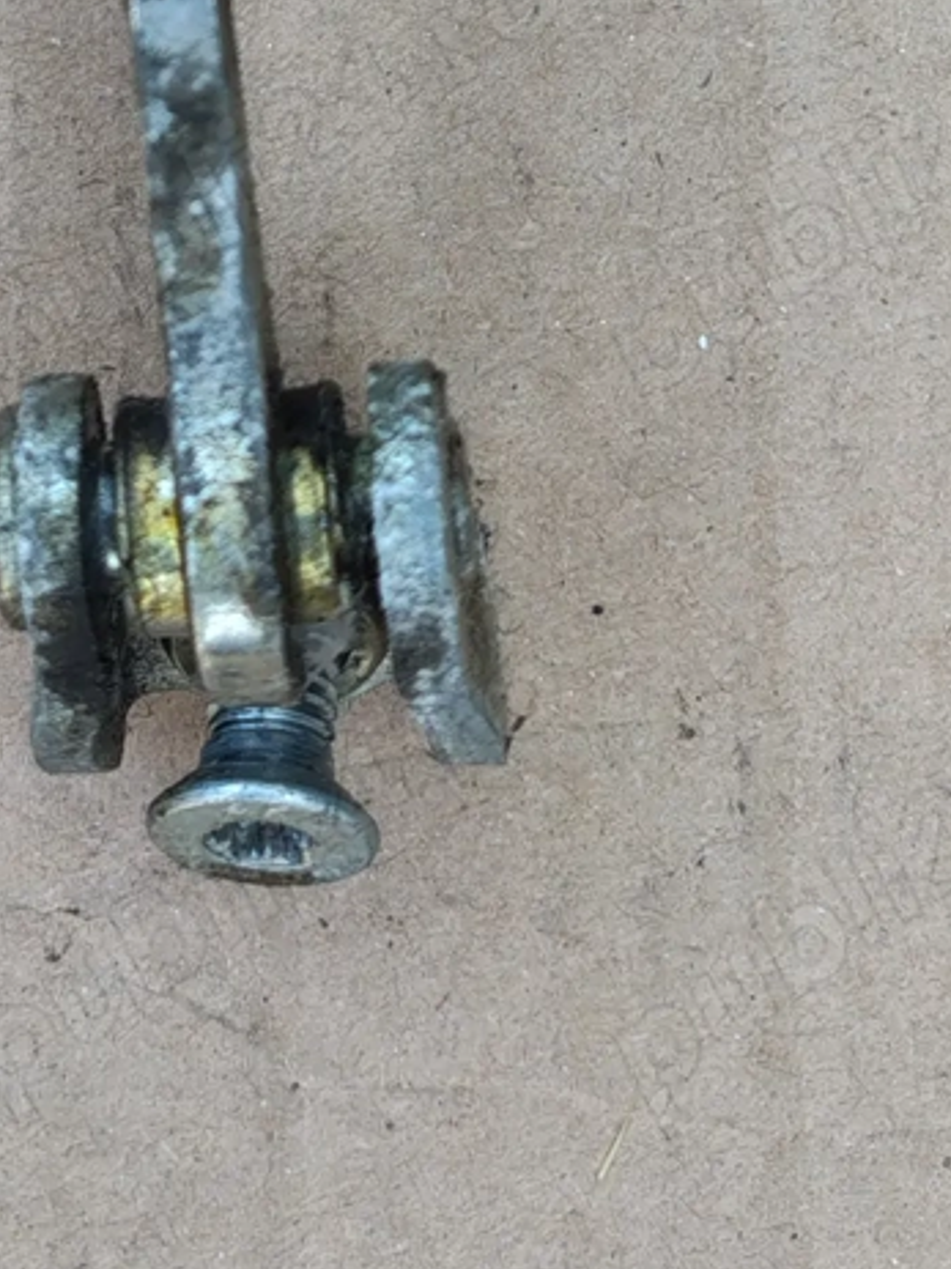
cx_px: -58
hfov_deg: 19.7
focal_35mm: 72
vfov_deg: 23.8
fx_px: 2639
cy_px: -375
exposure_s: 1/100
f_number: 1.7
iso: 214
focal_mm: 4.71
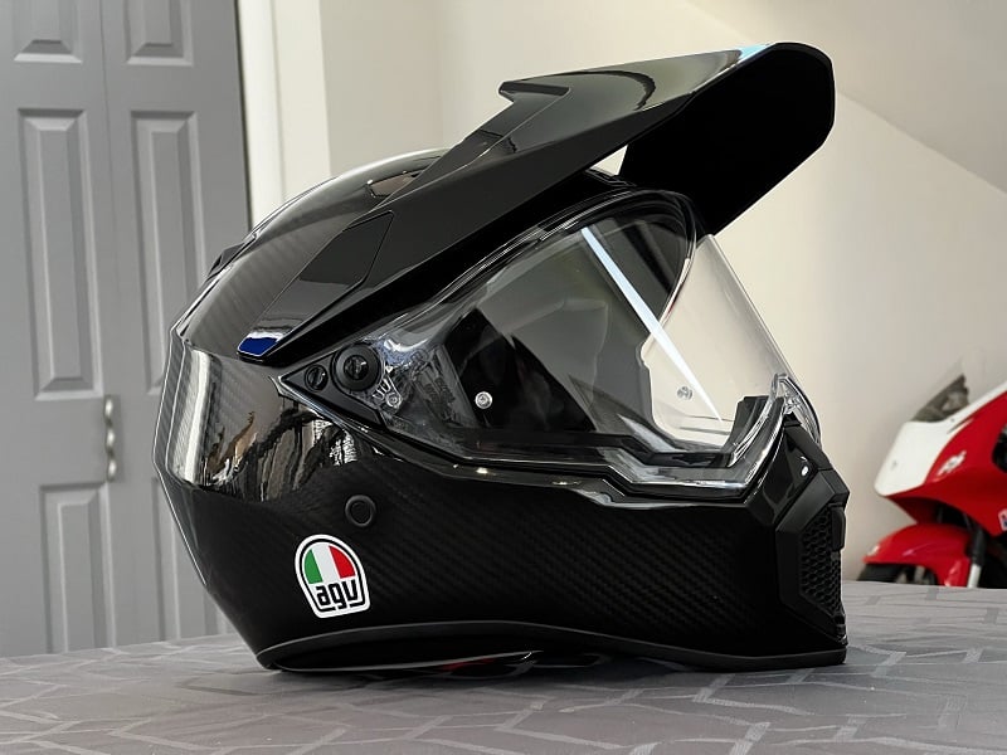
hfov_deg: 25.3
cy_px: 378
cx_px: 504
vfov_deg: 19.1
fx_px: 2240
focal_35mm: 77
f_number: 2.8
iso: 640
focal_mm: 9
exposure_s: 1/60
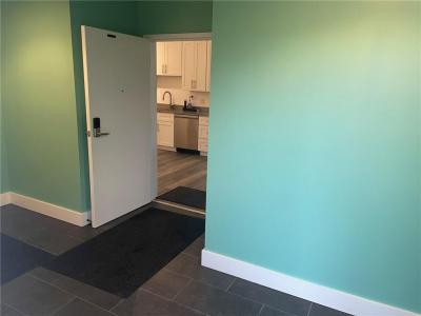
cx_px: 210
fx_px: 316
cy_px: 158
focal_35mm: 26
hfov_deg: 67.3
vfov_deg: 53.1
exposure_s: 1/60
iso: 125
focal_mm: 4.2
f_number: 1.6
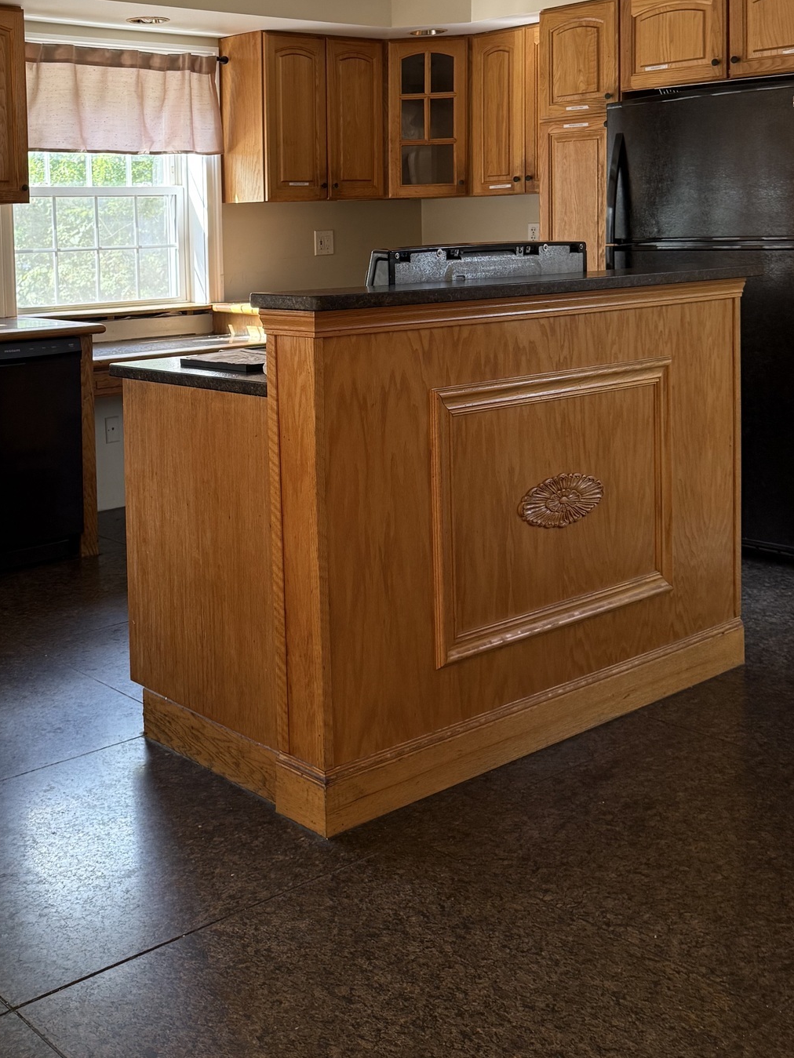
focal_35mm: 41
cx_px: 170
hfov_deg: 34.2
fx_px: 1254
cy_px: 309
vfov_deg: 44.7
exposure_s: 1/148
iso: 160
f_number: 1.78
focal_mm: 6.76
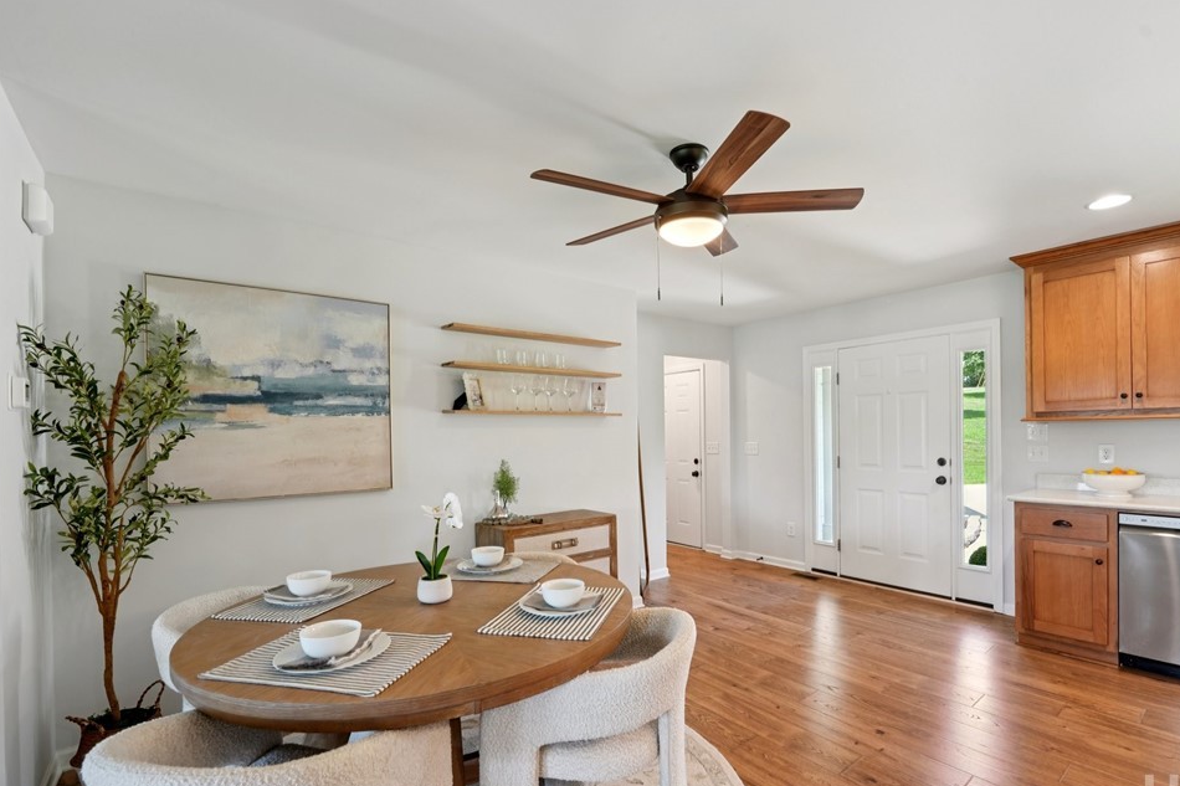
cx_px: 631
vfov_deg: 73.5
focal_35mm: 16
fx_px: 524
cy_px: 438
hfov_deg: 96.6
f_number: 8
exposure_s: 1/13
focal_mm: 14
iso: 320
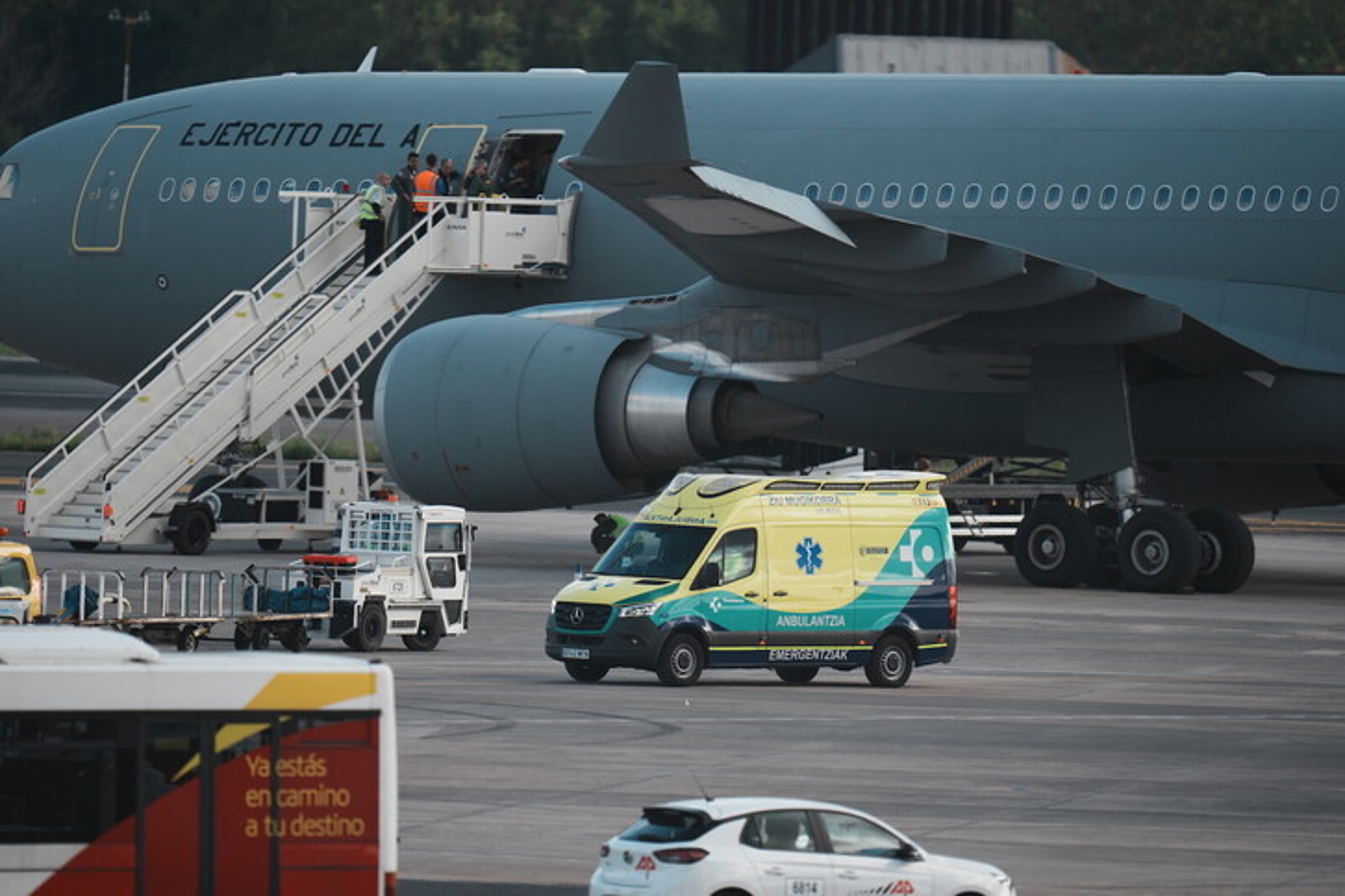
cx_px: 672
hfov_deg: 3.4
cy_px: 448
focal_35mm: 600
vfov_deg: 2.3
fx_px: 22415
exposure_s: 1/2000
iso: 200
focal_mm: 400
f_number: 2.8
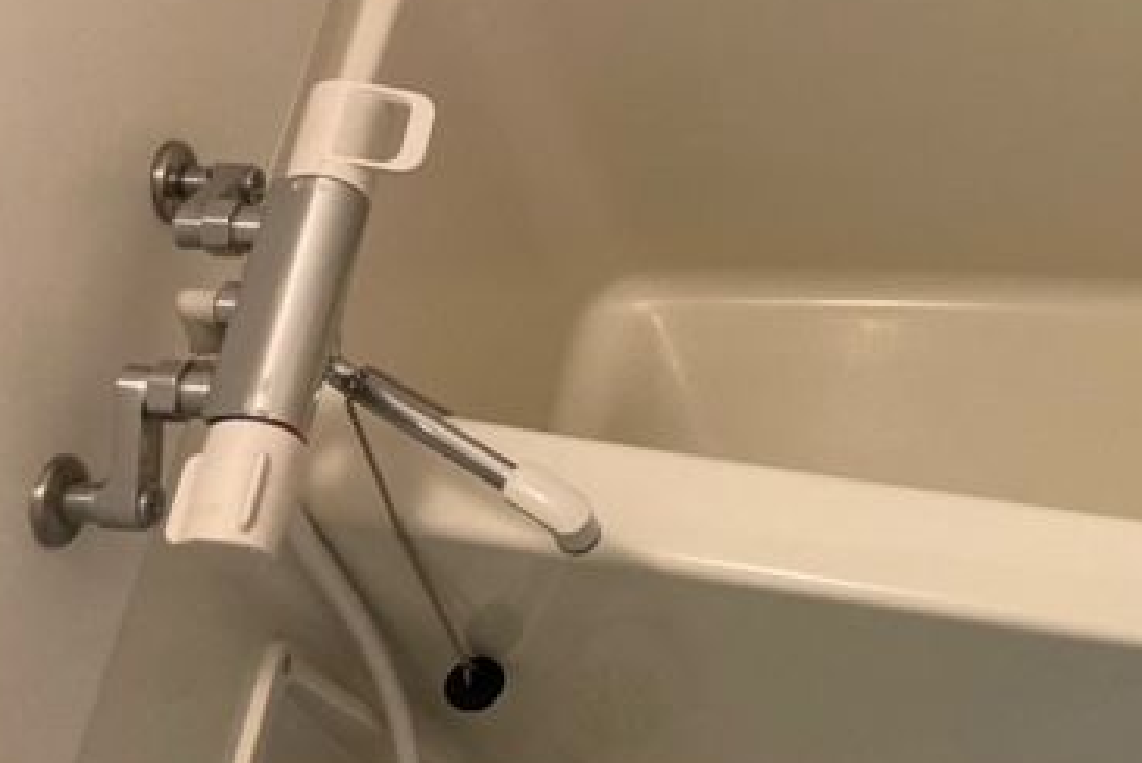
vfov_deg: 26.5
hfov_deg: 37.0
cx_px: 973
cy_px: 303
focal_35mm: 51
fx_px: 1619
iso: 320
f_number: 1.8
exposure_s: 1/50
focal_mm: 3.99
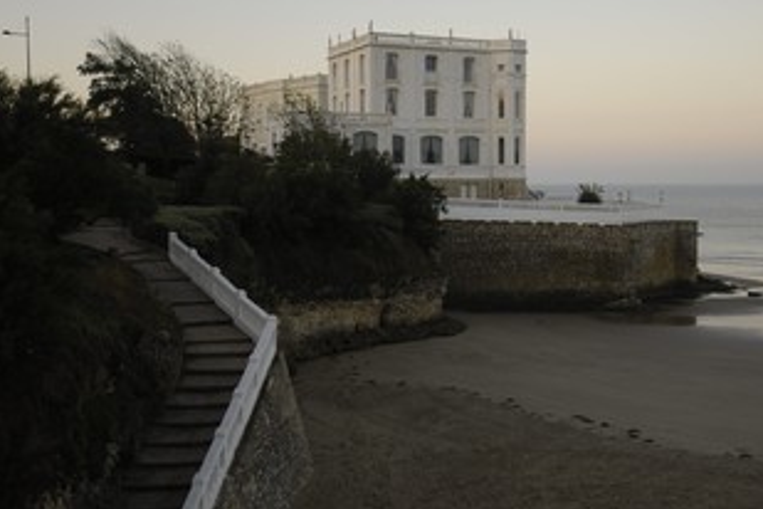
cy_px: 227
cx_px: 478
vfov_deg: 27.5
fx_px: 1038
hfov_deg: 40.1
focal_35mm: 49
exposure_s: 1/80
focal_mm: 24
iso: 100
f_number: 4
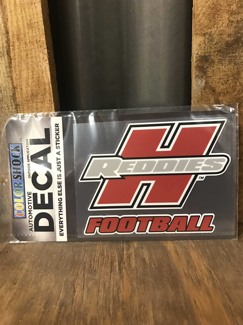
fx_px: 262
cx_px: 122
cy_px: 162
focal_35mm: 28
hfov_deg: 49.7
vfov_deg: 63.4
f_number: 1.8
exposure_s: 1/15
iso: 100
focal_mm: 3.99
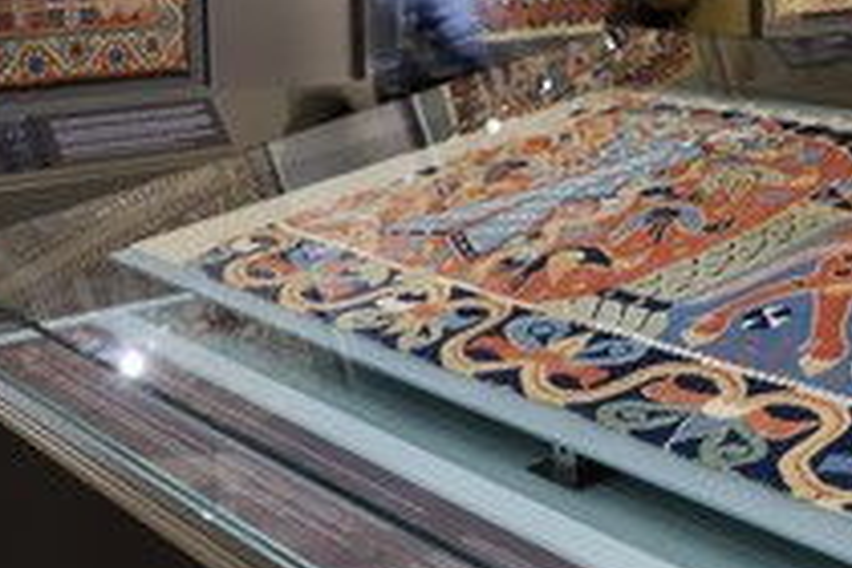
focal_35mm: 58
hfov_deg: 33.6
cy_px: 28
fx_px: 1373
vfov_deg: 22.6
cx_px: 669
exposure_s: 8
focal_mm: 29
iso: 200
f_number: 11
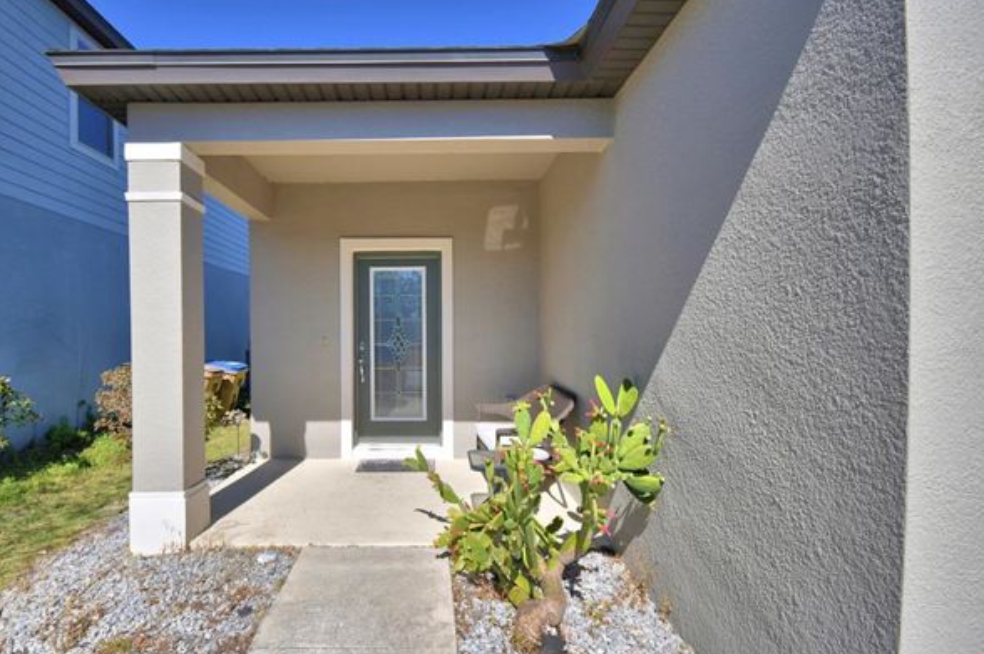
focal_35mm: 18
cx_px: 428
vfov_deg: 67.2
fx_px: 492
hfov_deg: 89.6
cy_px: 349
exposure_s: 1/1250
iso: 100
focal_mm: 10
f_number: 4.5
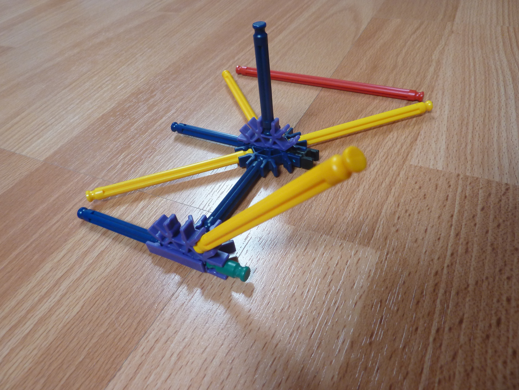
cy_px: 195
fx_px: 375
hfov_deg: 69.4
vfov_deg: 54.9
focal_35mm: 25
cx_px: 260
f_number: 3.3
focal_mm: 4.1
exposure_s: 1/30
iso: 160
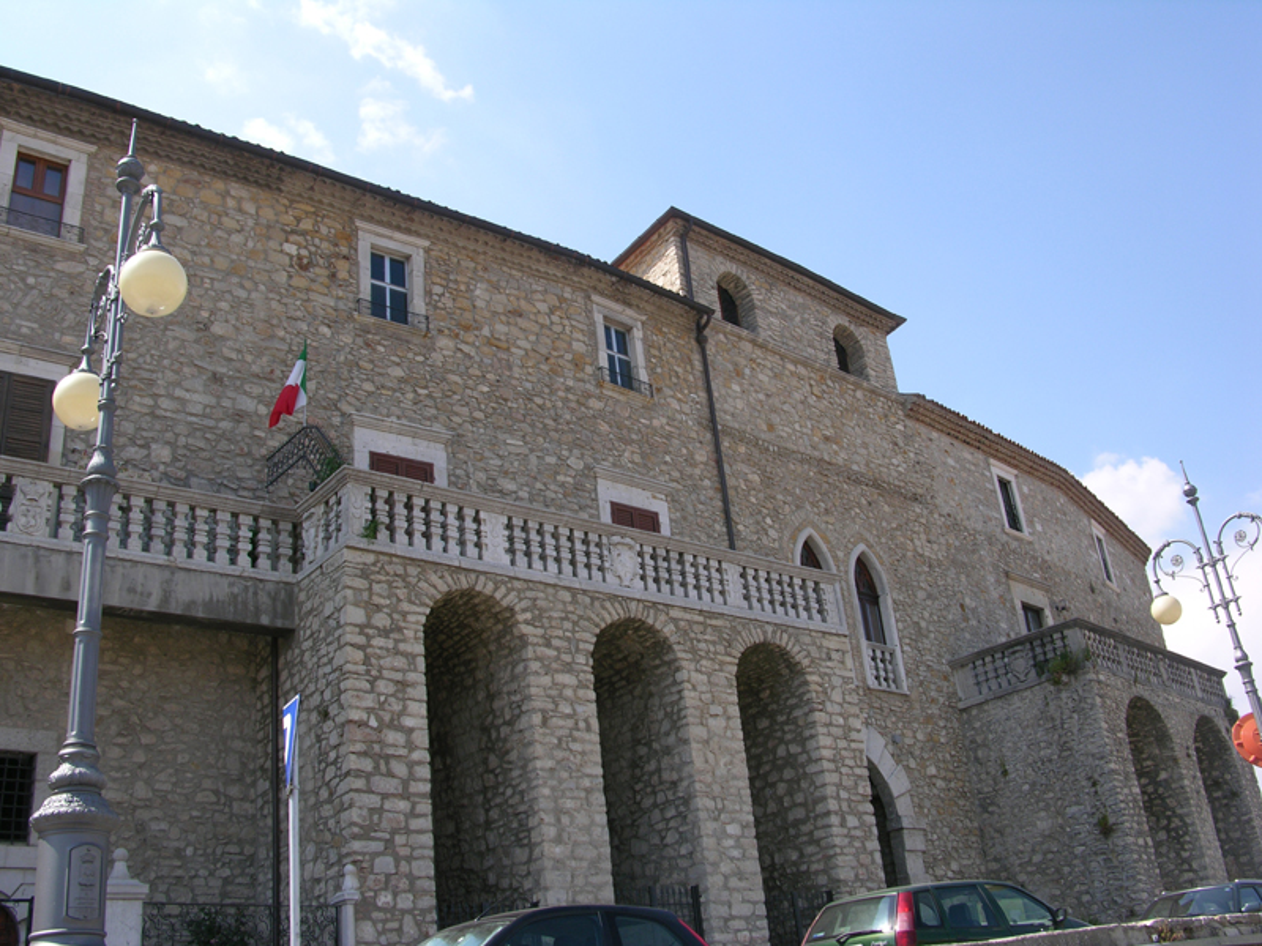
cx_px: 631
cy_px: 473
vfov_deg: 40.7
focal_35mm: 35
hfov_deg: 52.6
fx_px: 1276
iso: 50
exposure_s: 1/170
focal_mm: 8.9
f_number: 5.6
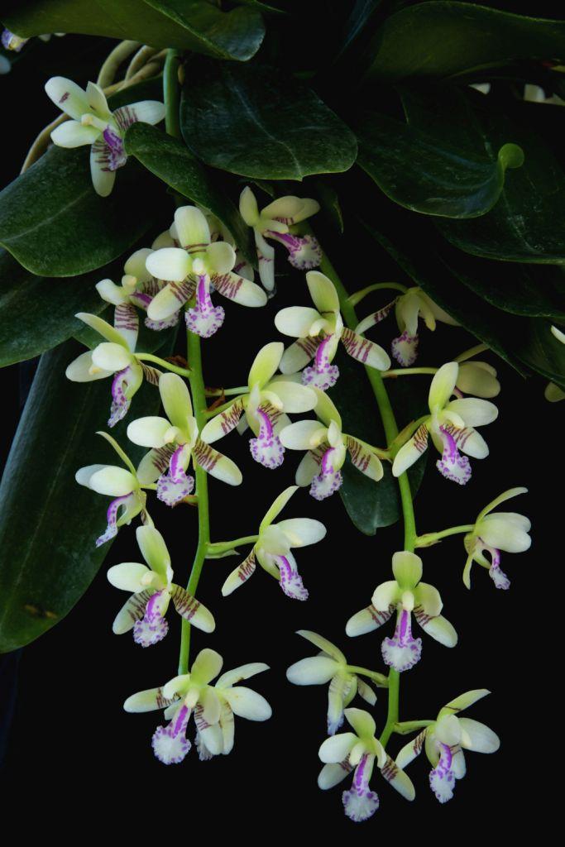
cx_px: 282
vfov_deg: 24.8
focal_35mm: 82
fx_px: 1930
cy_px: 424
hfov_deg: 16.7
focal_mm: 82
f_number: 22
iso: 250
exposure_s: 1/5
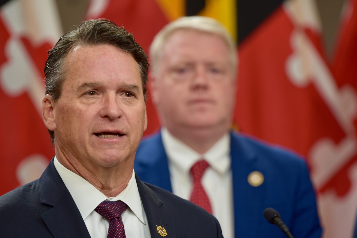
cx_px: 178
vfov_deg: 5.2
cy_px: 119
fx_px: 2603
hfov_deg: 7.8
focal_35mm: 262
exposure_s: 1/200
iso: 200
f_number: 2.8
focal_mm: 175
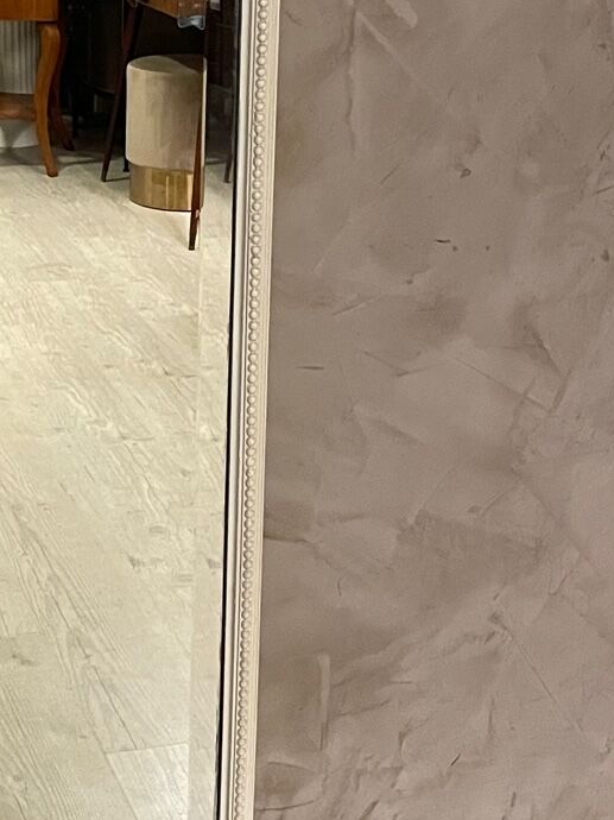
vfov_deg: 25.1
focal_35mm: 76
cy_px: 131
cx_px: 43
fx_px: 1799
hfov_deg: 19.0
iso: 500
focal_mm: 4.2
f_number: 1.6
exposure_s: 1/50
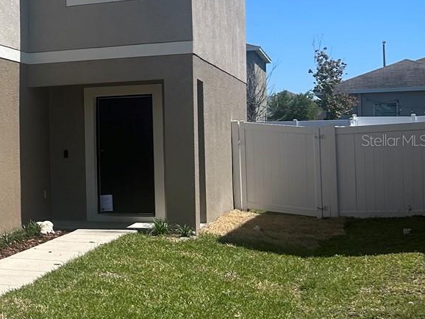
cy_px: 140
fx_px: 884
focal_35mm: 72
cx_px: -157
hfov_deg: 23.3
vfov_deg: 20.4
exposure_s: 1/4630
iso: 50
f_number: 1.5
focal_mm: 5.7
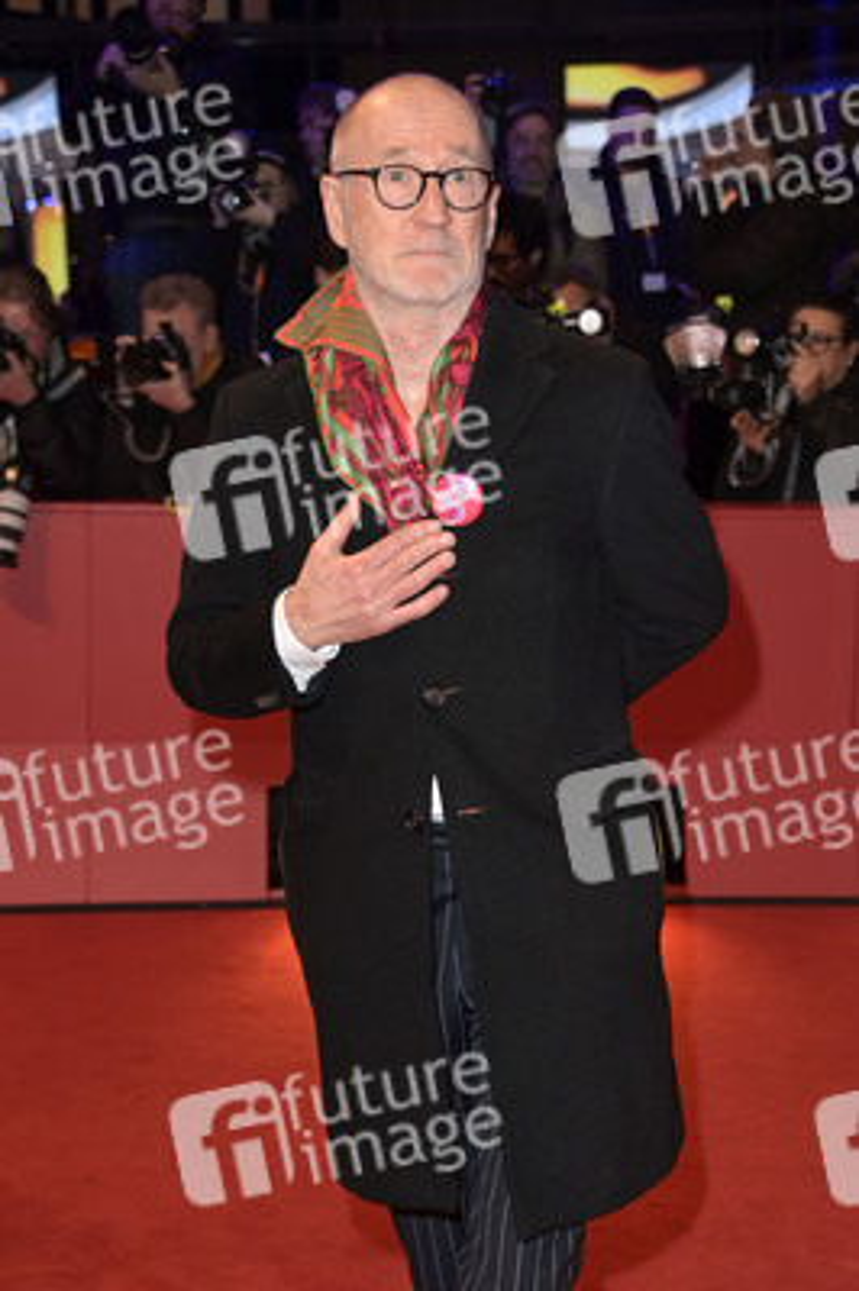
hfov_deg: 21.9
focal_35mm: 62
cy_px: 646
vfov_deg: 32.4
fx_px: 2223
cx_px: 430
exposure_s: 1/200
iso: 800
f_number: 5
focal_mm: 62
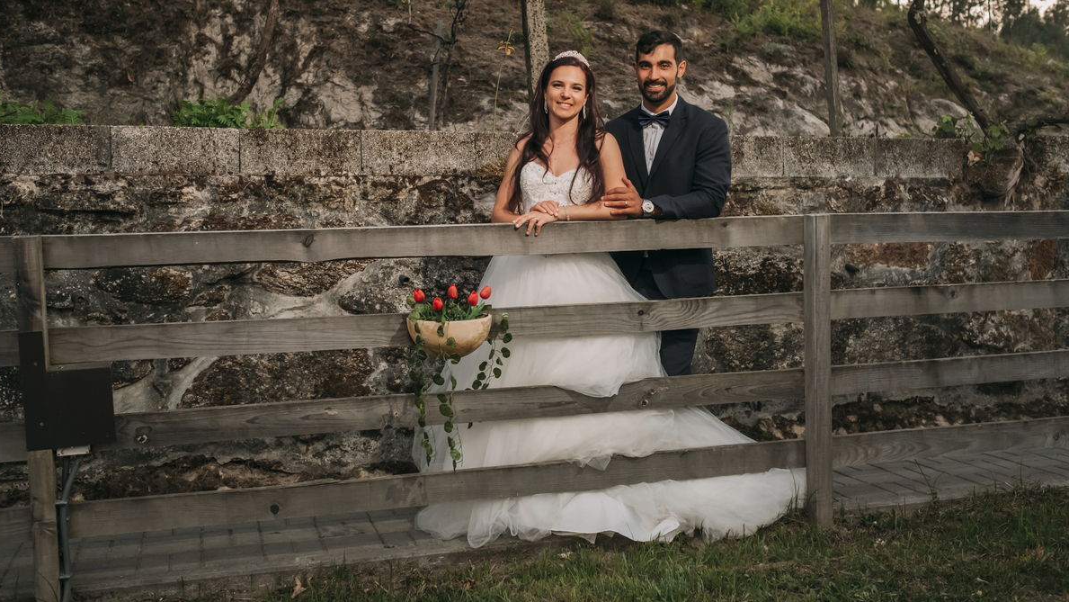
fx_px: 1049
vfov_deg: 31.9
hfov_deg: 54.0
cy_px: 244
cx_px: 530
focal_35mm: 37
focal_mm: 23
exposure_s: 1/160
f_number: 2.8
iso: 1600
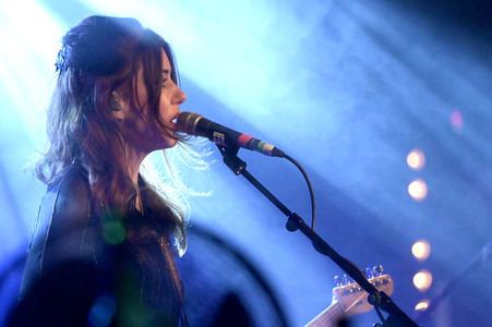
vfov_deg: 6.9
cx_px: 246
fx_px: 2731
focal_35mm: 200
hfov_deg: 10.3
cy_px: 164
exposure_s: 1/400
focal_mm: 200
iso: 8000
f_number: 4
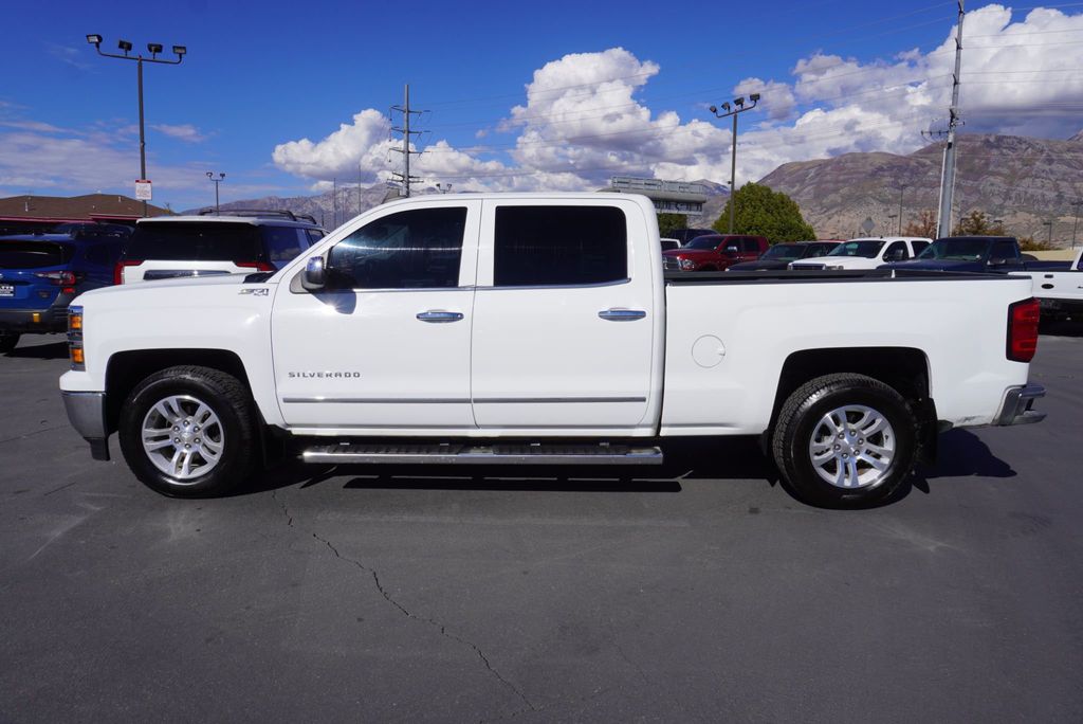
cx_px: 542
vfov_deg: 53.2
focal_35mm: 24
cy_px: 362
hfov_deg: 73.7
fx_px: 722
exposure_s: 1/400
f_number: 10
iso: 100
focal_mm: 16
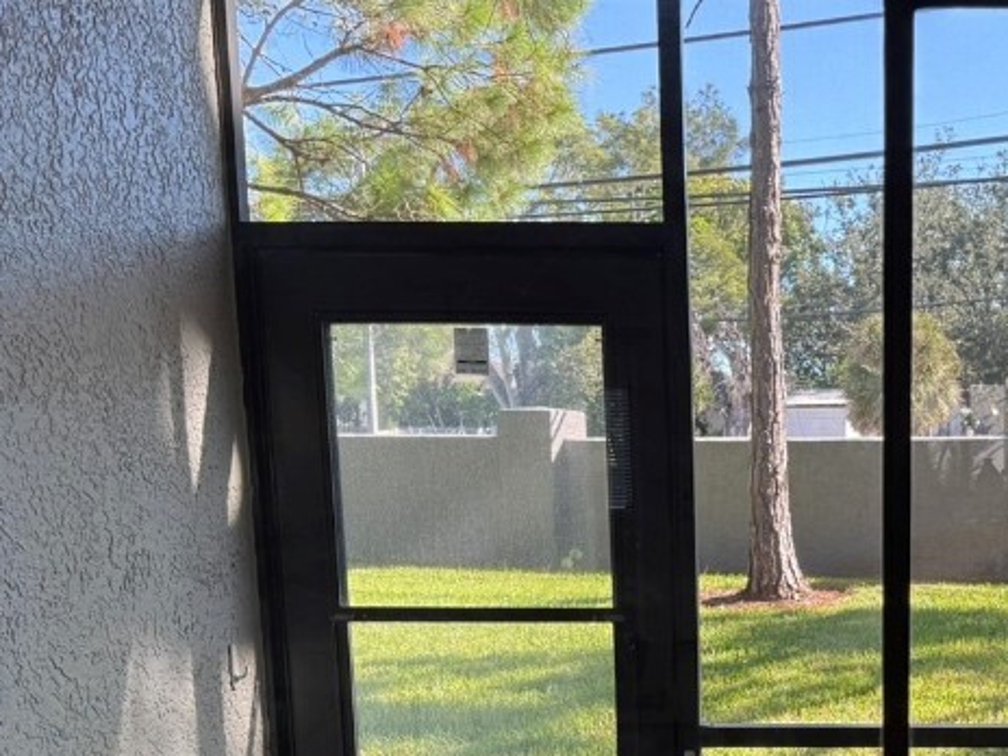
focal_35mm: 53
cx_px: 882
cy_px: 730
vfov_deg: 26.3
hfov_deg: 34.4
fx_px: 1543
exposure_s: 1/198
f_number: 1.78
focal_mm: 6.76
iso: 64
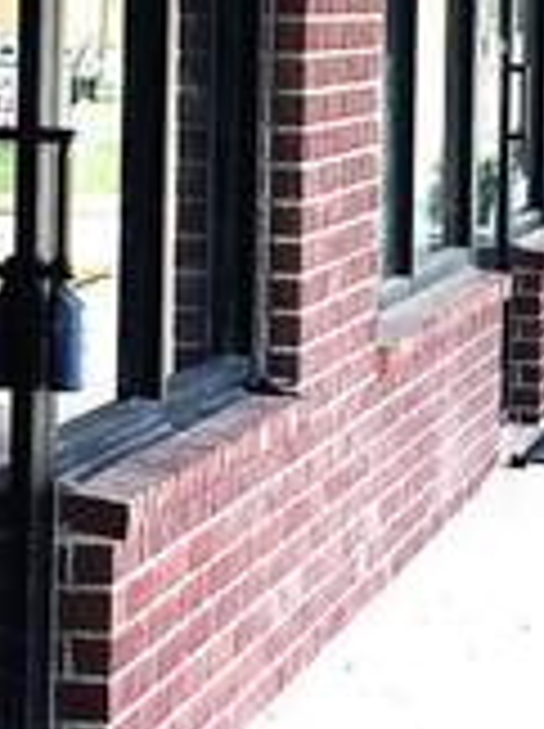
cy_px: 50
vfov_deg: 11.8
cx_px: 99
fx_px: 3488
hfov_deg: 8.9
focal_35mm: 166
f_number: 1.8
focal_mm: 3.99
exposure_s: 1/255
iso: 20
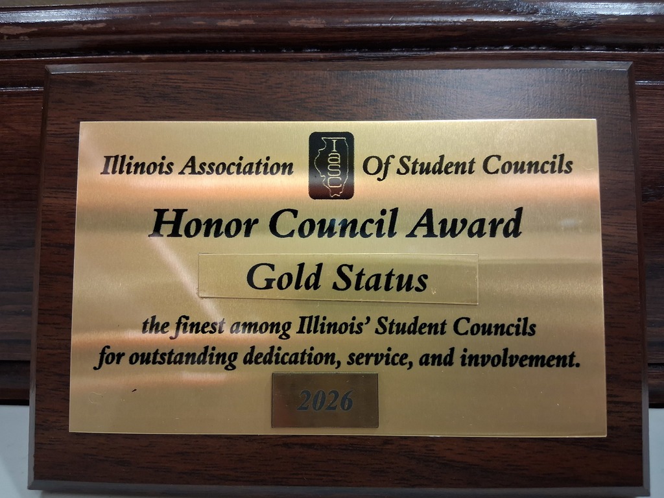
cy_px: 249
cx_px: 332
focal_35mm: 26
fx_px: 499
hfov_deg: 67.3
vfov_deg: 53.1
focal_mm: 3.98
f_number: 1.8
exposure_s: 1/40
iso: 400
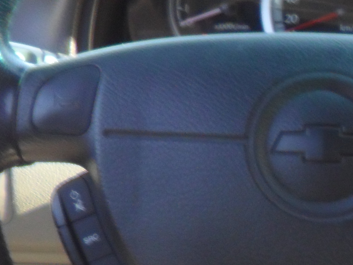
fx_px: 1173
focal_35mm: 115
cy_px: 320
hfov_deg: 16.4
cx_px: 431
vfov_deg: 12.6
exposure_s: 1/30
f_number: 3.5
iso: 80
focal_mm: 4.9
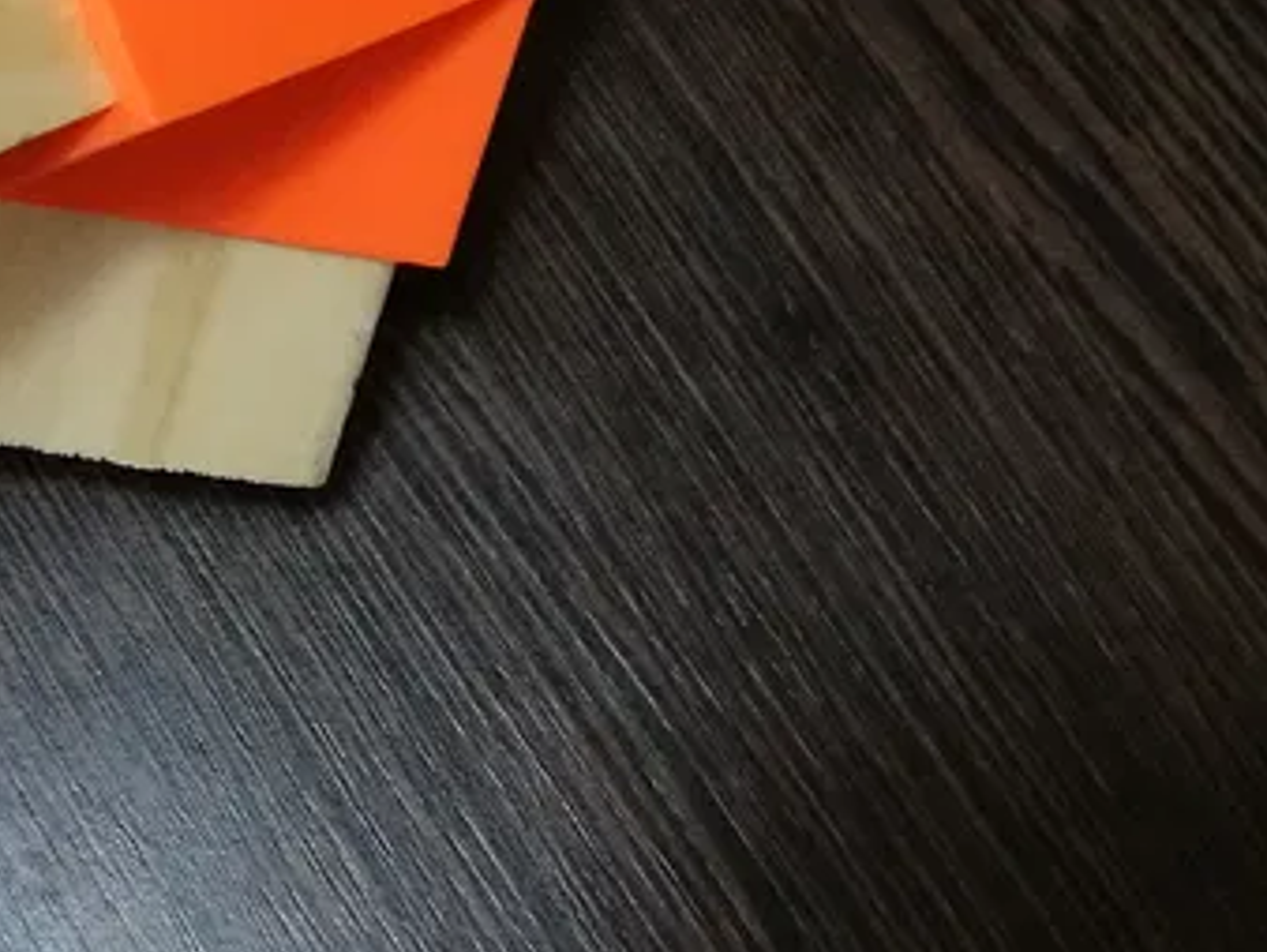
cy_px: -47
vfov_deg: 15.1
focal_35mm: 96
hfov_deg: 19.7
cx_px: -43
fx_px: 3516
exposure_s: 1/33.3
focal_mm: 4.5
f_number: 2.2
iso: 320
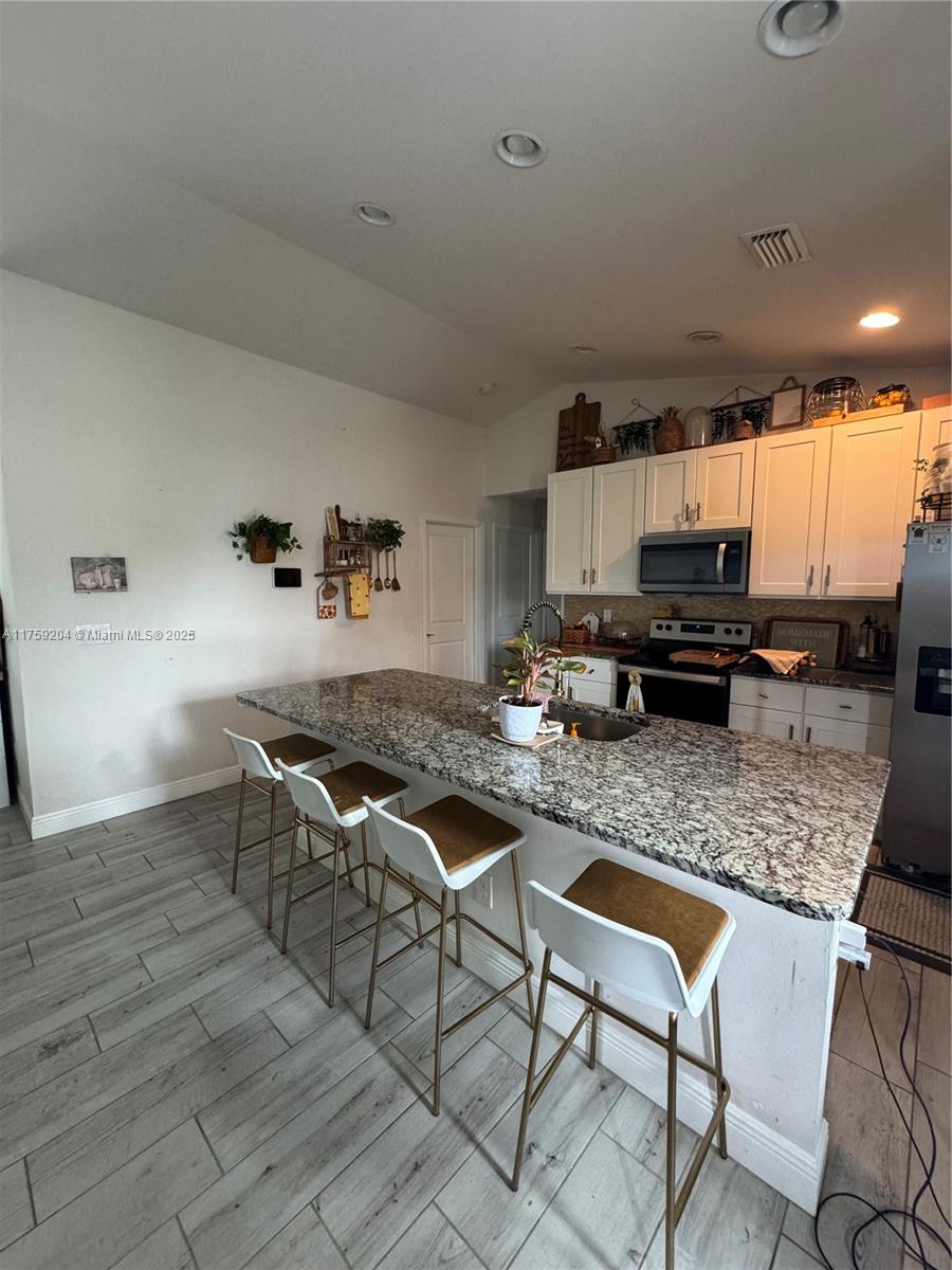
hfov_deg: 85.7
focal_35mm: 14
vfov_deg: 102.1
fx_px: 513
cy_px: 635
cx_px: 476
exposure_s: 1/60
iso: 640
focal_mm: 2.22
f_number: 2.2
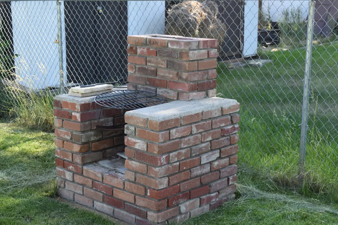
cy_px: 112
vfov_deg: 22.6
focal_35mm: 60
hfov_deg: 33.4
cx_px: 169
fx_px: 563
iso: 400
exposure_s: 1/200
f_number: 7.1
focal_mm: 40
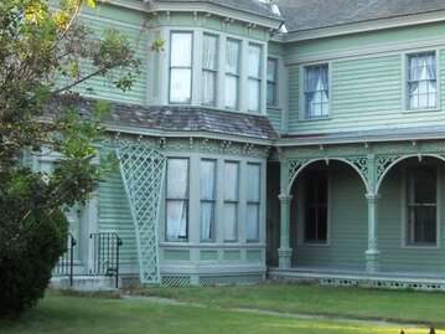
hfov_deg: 25.0
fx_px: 1002
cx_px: 259
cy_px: 74
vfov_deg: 18.7
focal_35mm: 78
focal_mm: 5.7
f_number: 2.8
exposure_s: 1/88
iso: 64
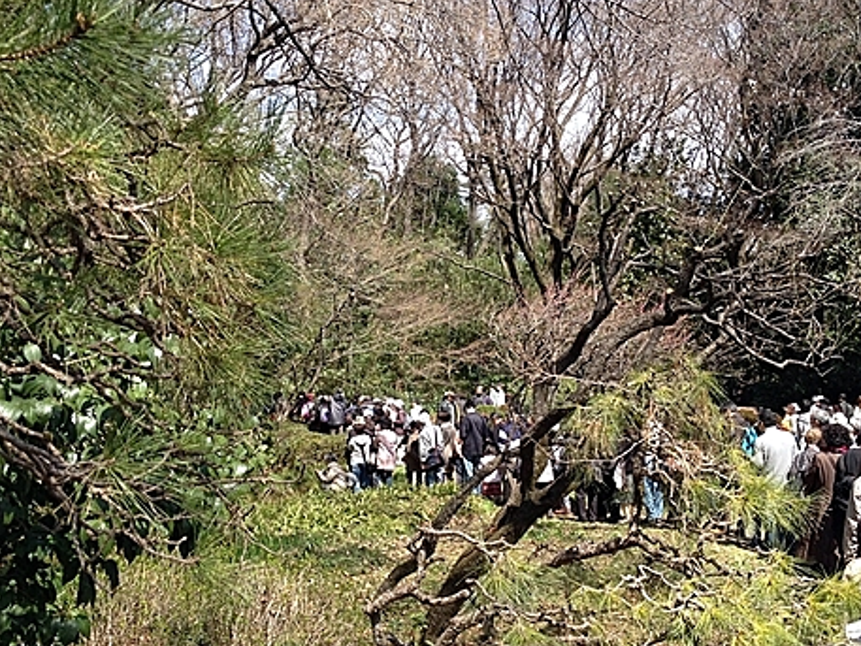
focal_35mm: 49
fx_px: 1219
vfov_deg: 29.7
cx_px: 463
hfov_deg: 38.9
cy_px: 352
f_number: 2.4
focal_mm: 4.28
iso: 64
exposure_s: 1/552
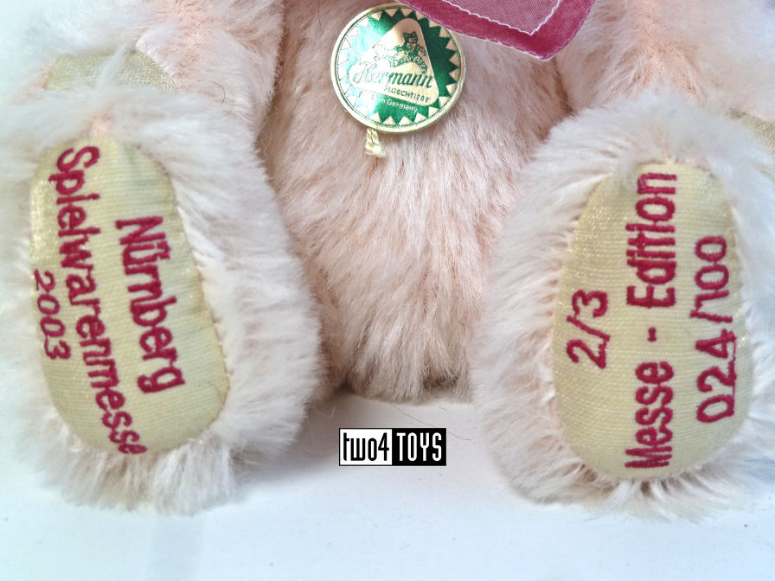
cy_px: 290
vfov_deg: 26.6
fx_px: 1231
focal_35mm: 55
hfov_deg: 34.9
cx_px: 388
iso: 100
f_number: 3.9
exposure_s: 1/40
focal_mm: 9.1
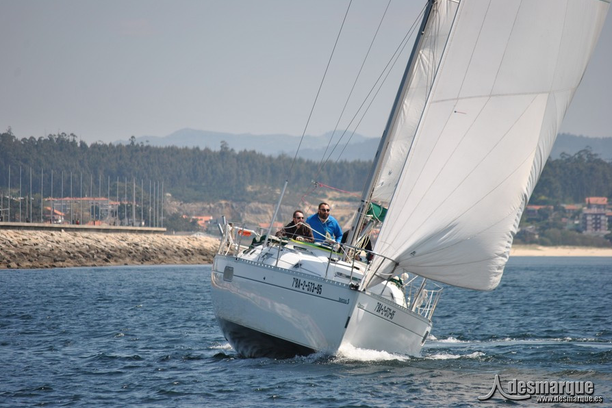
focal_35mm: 249
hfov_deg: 8.3
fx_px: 4224
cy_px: 204
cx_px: 306
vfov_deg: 5.5
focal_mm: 165
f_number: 5.3
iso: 200
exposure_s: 1/1000
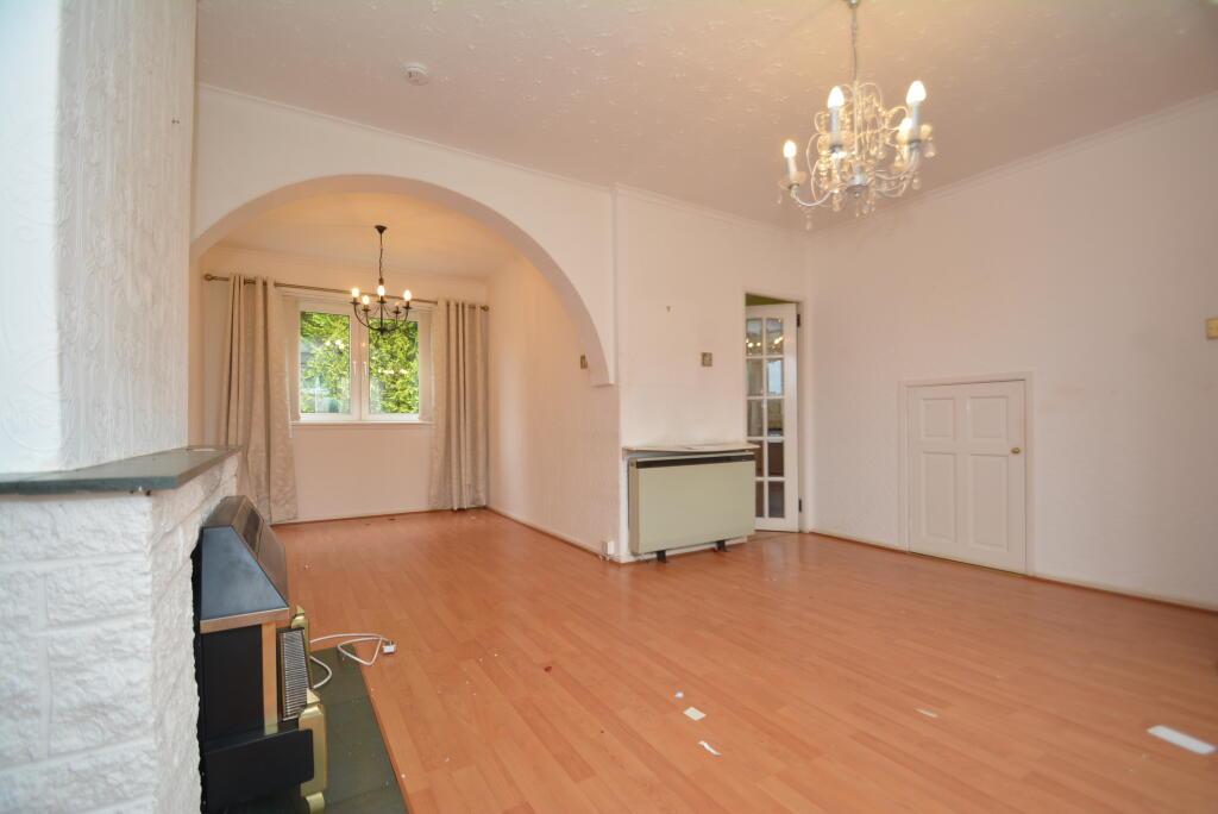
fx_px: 508
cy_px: 407
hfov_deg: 100.4
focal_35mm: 15
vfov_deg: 77.4
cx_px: 609
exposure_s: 1/60
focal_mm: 10
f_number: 4
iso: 200
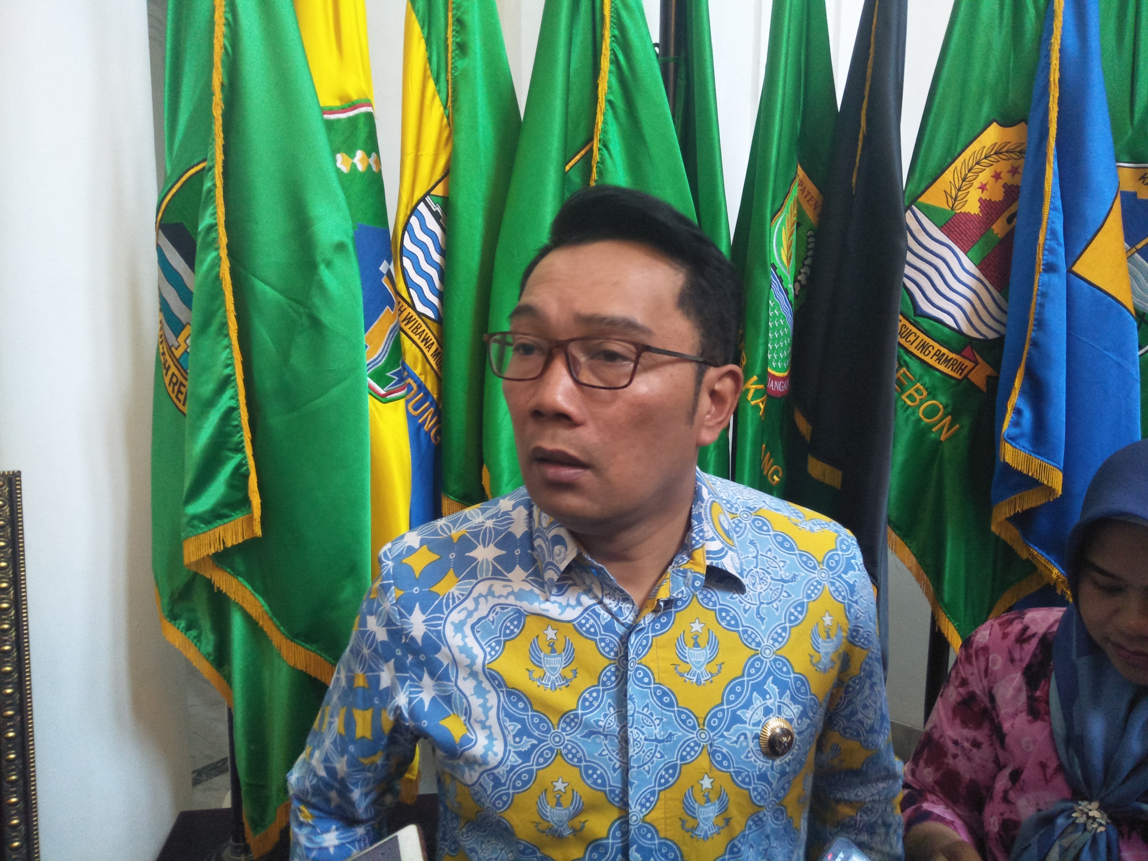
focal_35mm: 20
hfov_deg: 81.7
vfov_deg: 66.0
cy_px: 430
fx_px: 663
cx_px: 574
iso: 413
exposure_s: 1/33
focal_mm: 3.46
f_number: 2.2
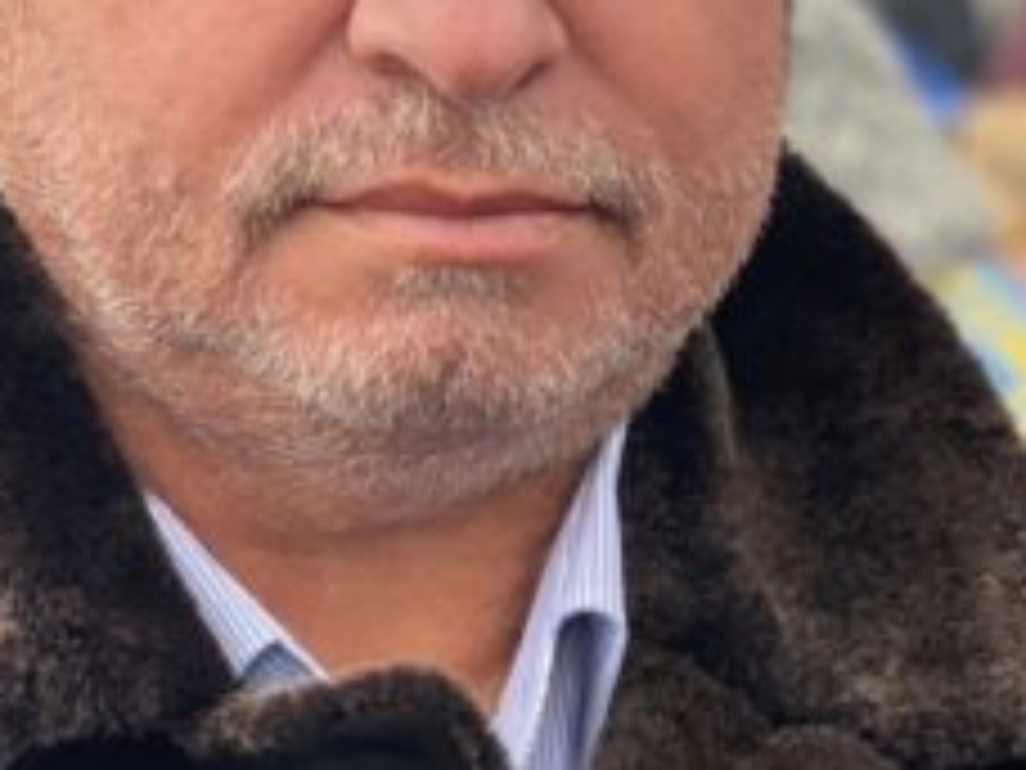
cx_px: 360
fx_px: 5068
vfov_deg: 8.7
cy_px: 178
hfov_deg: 11.5
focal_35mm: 171
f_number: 2
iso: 80
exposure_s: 1/122
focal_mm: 6
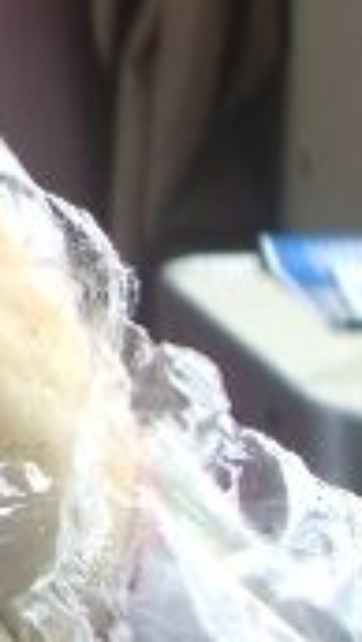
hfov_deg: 7.1
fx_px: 2657
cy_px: 121
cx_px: -668
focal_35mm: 156
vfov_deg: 13.7
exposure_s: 1/100
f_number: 2.7
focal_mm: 6.2
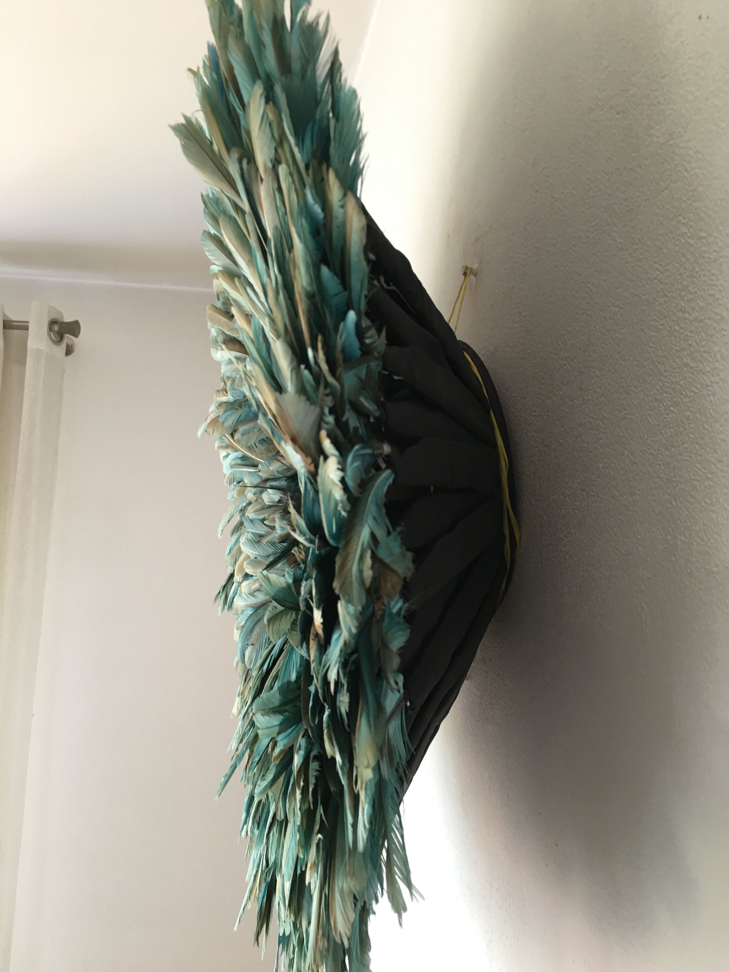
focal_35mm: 29
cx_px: 364
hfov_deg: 48.2
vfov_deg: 61.7
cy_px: 486
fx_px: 814
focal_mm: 4.15
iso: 50
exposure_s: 1/17
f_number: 2.2
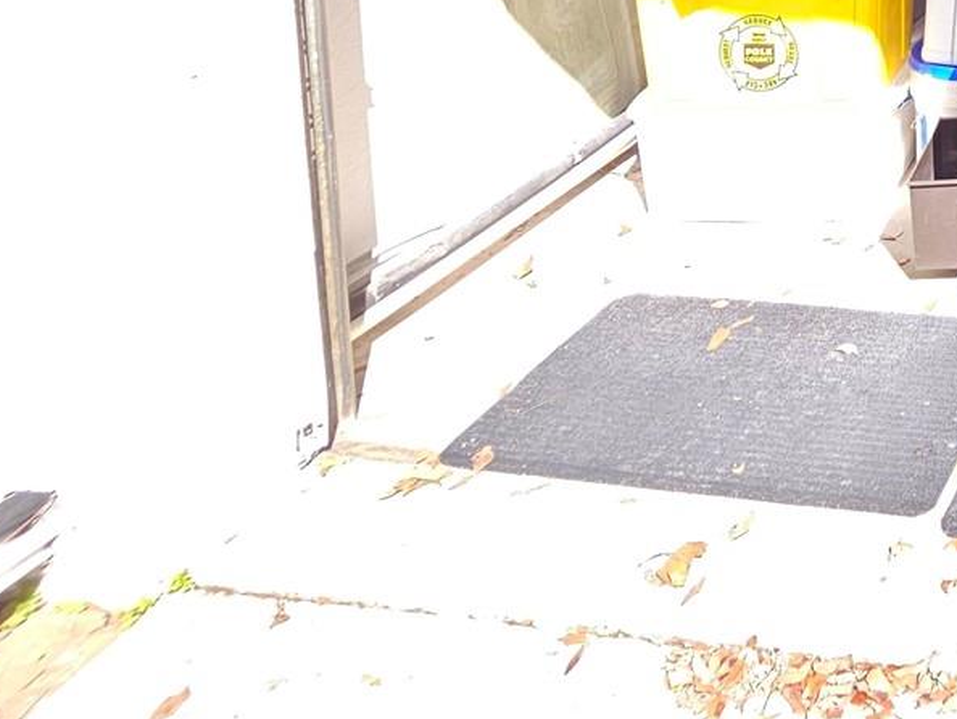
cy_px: -245
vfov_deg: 30.7
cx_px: 1213
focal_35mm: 35
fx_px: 968
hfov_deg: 36.6
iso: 50
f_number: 2.2
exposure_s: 1/271
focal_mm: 2.2
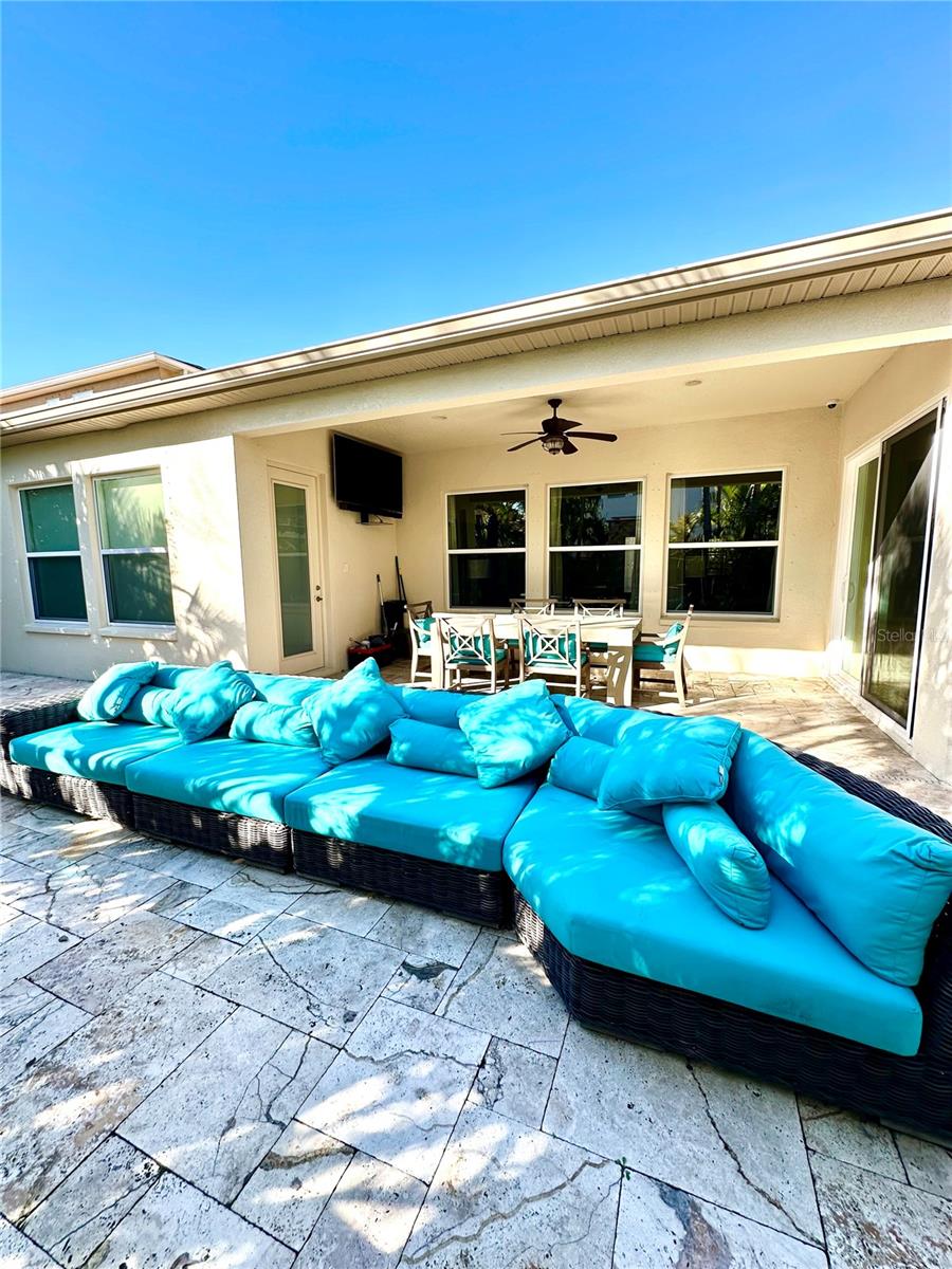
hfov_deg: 85.7
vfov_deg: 102.1
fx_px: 513
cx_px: 476
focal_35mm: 14
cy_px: 634
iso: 40
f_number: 2.2
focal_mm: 2.22
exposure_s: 1/336
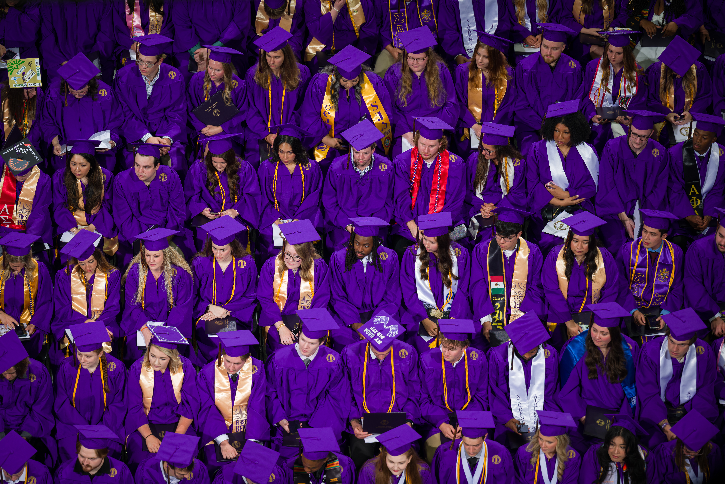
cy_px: 242
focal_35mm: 165
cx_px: 362
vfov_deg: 8.3
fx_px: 3323
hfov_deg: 12.5
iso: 64
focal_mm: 165
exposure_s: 1/200
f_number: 2.8
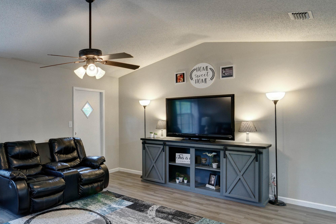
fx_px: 224
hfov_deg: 69.9
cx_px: 94
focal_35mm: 24
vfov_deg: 52.8
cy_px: 133
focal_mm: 11
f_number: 7.1
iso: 400
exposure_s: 1/125
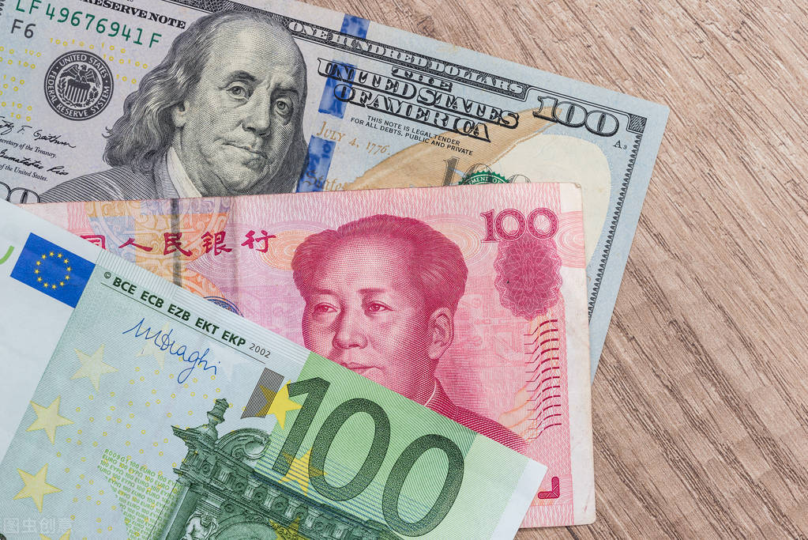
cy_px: 270
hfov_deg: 19.4
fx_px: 2358
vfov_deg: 13.1
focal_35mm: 105
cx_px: 404
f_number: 10
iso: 250
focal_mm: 105
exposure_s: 1/200
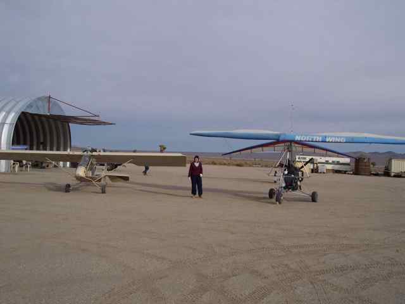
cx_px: 202
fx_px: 445
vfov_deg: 37.7
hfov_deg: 49.0
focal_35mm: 38
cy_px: 152
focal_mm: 8
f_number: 4.8
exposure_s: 1/1000
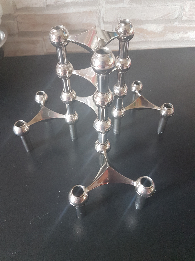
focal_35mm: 26
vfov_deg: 67.3
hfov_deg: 53.1
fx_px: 195
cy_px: 130
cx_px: 98
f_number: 1.7
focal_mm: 4.2
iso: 200
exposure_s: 1/13
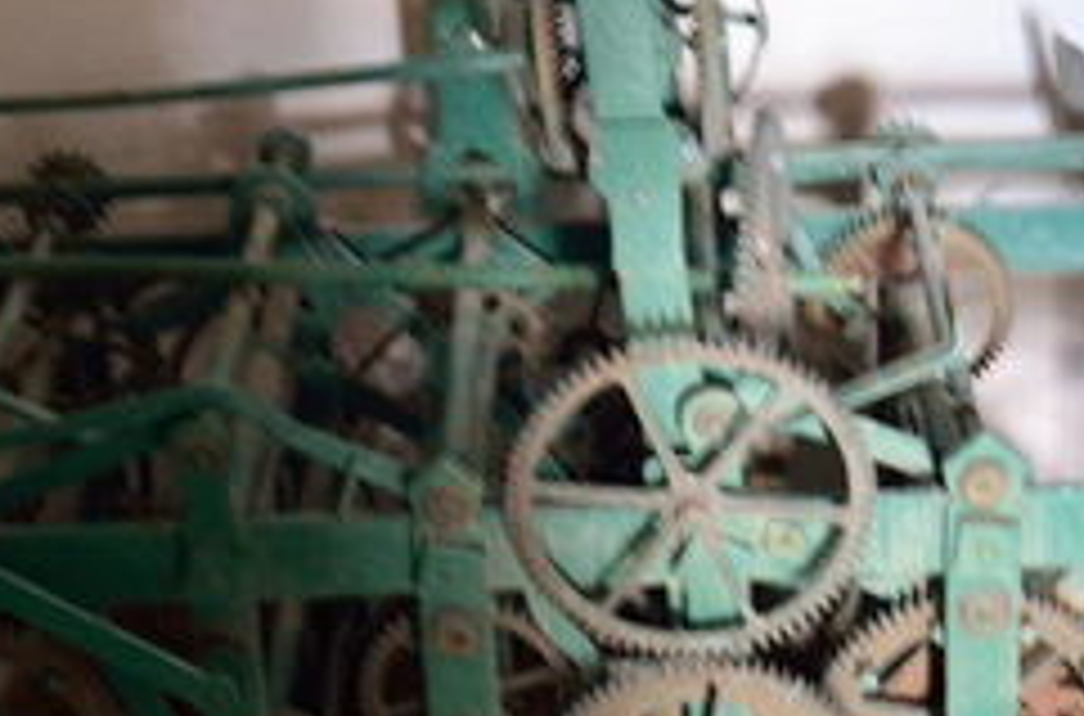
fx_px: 2881
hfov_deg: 20.9
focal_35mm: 96
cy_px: 484
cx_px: 940
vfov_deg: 14.1
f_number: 3.8
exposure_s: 1/3.33
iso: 400
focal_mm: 22
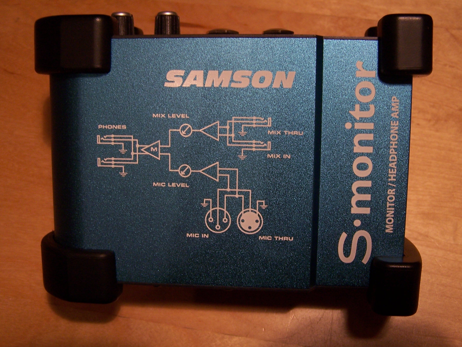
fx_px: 547
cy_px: 176
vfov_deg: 35.1
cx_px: 248
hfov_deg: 45.7
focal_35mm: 41
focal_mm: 6.3
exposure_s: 1/30
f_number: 2.8
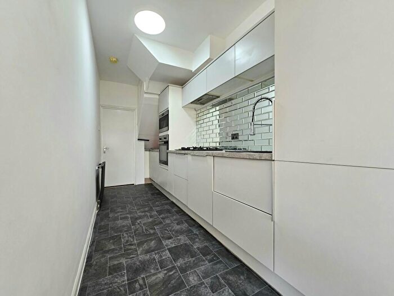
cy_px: 148
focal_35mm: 13
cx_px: 197
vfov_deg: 89.9
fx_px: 148
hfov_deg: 106.2
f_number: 2.2
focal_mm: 2.2
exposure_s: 1/77.5
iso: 160
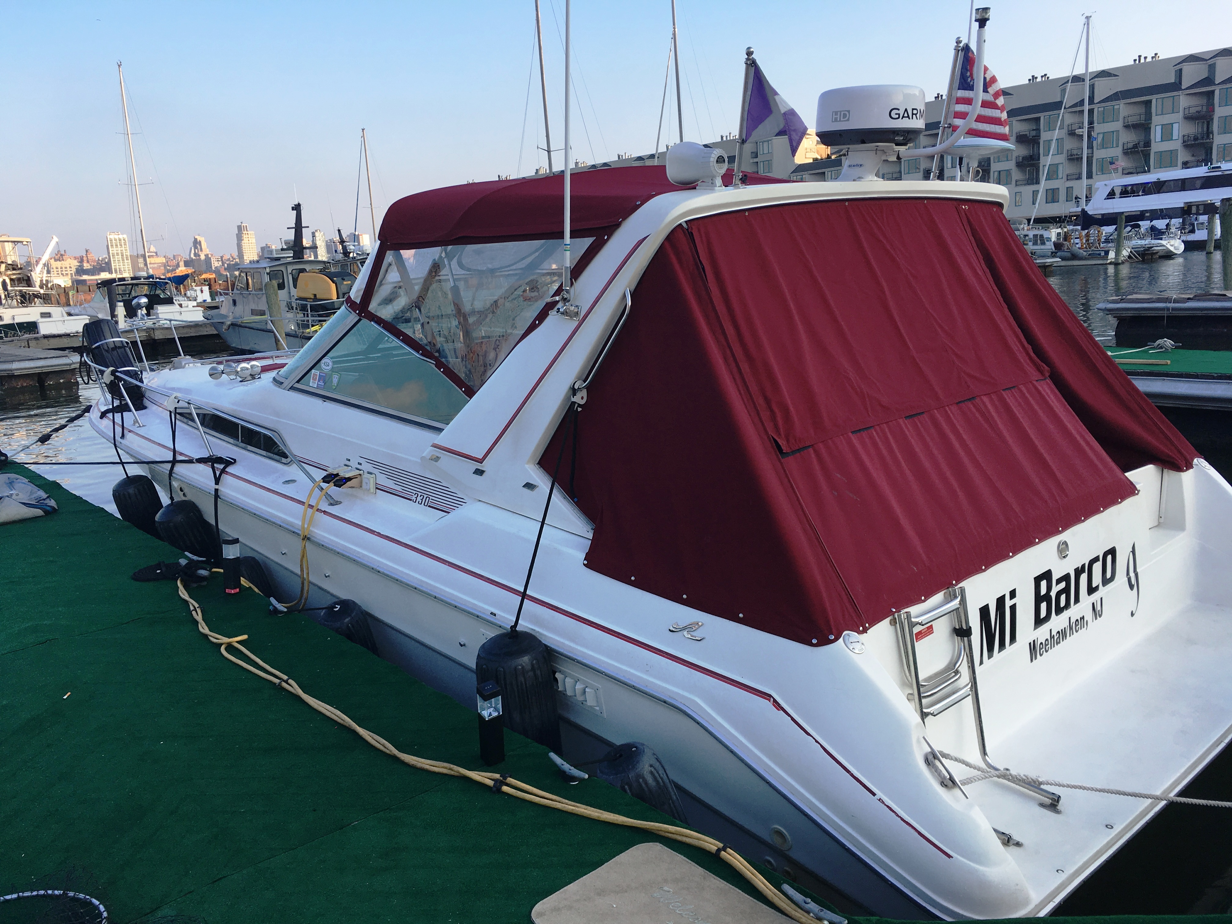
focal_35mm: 29
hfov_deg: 61.7
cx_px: 616
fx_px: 1032
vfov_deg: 48.2
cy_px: 462
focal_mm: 4.15
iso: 25
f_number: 2.2
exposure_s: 1/538
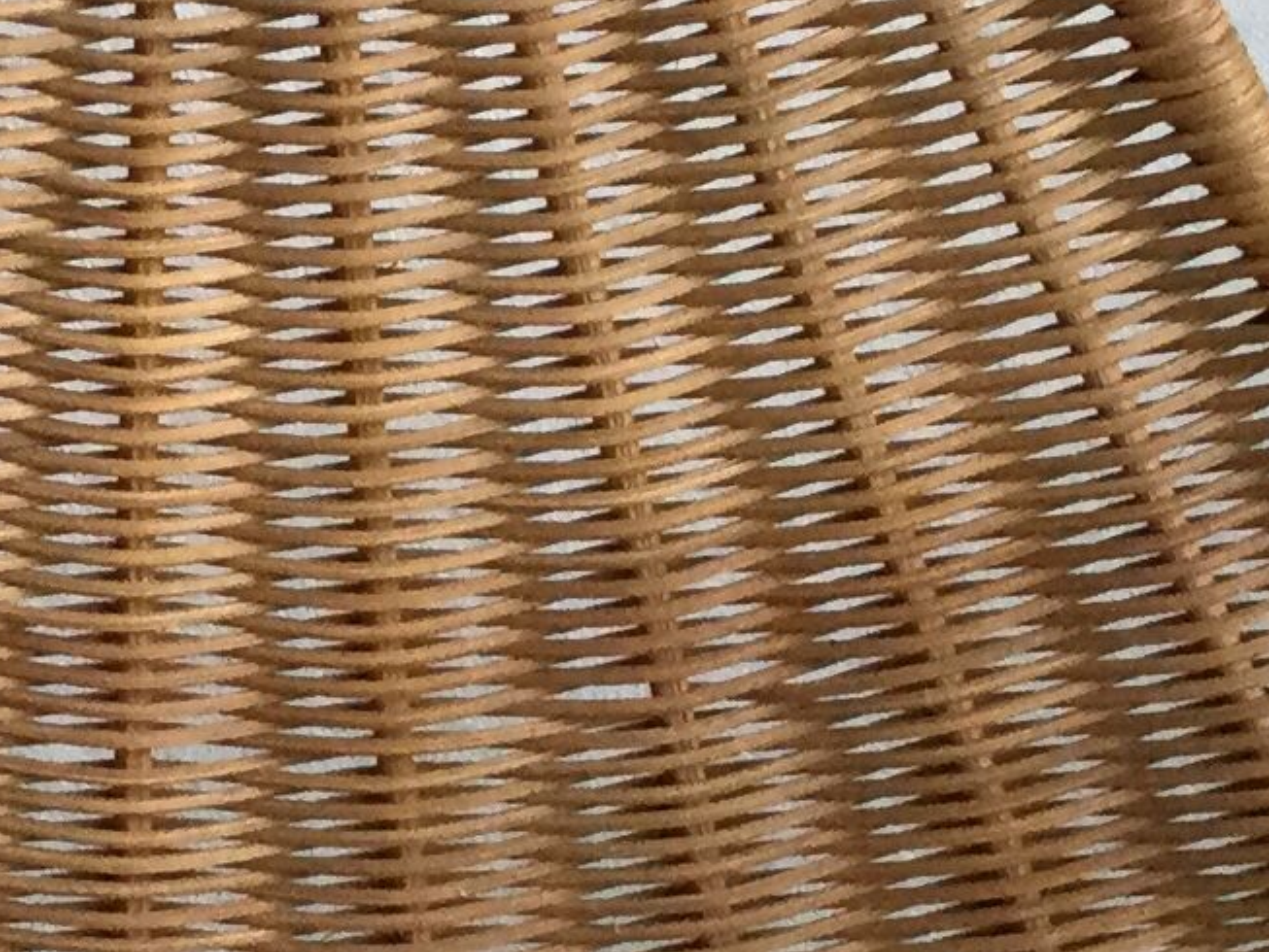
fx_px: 5683
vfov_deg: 9.6
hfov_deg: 12.6
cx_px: 10
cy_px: 661
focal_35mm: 155
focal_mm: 3.3
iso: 64
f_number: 2.4
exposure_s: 1/33
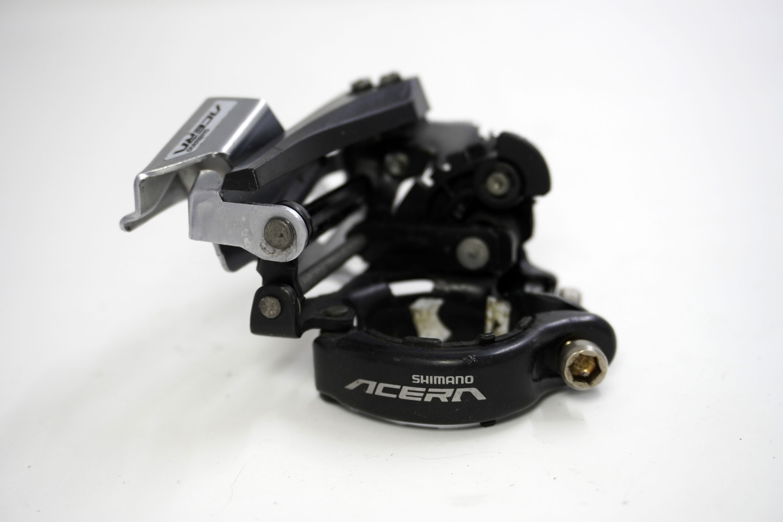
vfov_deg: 28.9
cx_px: 392
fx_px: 1011
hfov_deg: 42.3
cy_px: 261
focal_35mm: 46
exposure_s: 1/30
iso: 400
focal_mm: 31
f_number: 5
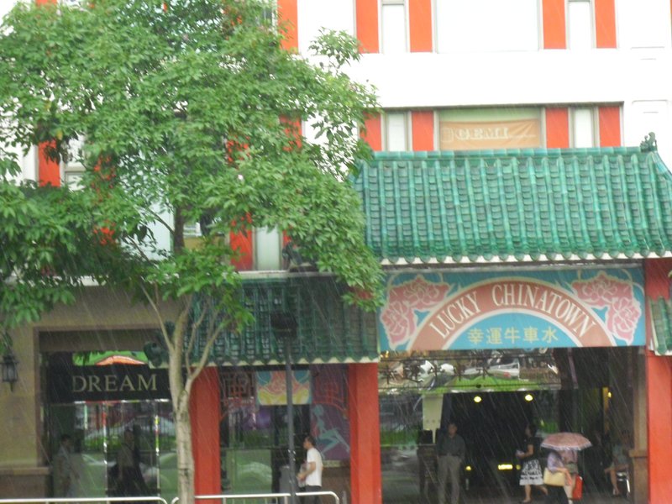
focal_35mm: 113
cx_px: 336
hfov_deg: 17.4
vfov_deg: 13.1
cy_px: 252
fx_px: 2194
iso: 400
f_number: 5.2
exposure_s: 1/100
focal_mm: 18.6
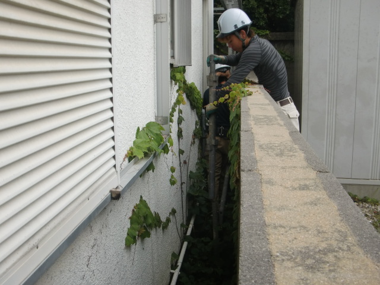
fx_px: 417
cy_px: 142
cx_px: 190
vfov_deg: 37.7
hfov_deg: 49.0
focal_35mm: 38
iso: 64
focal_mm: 6.66
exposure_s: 1/400
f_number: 3.9
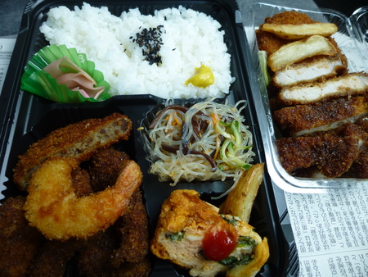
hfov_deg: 69.4
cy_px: 138
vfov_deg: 54.9
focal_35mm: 25
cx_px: 184
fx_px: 266
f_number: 3.1
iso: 100
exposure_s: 1/100
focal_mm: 4.5
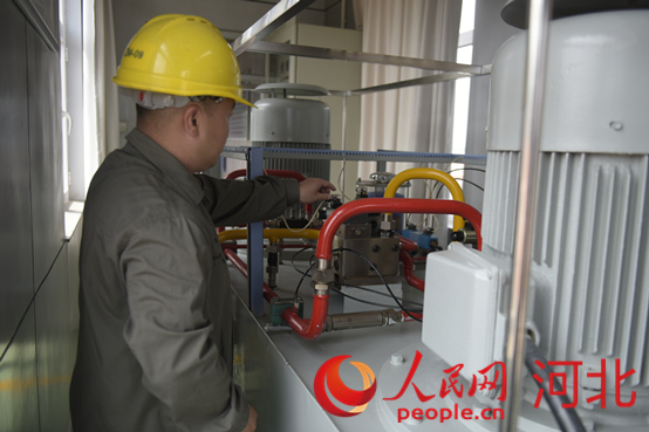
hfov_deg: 63.7
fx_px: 523
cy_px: 216
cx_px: 324
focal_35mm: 29
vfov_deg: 44.9
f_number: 2.8
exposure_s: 1/800
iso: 250
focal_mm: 29
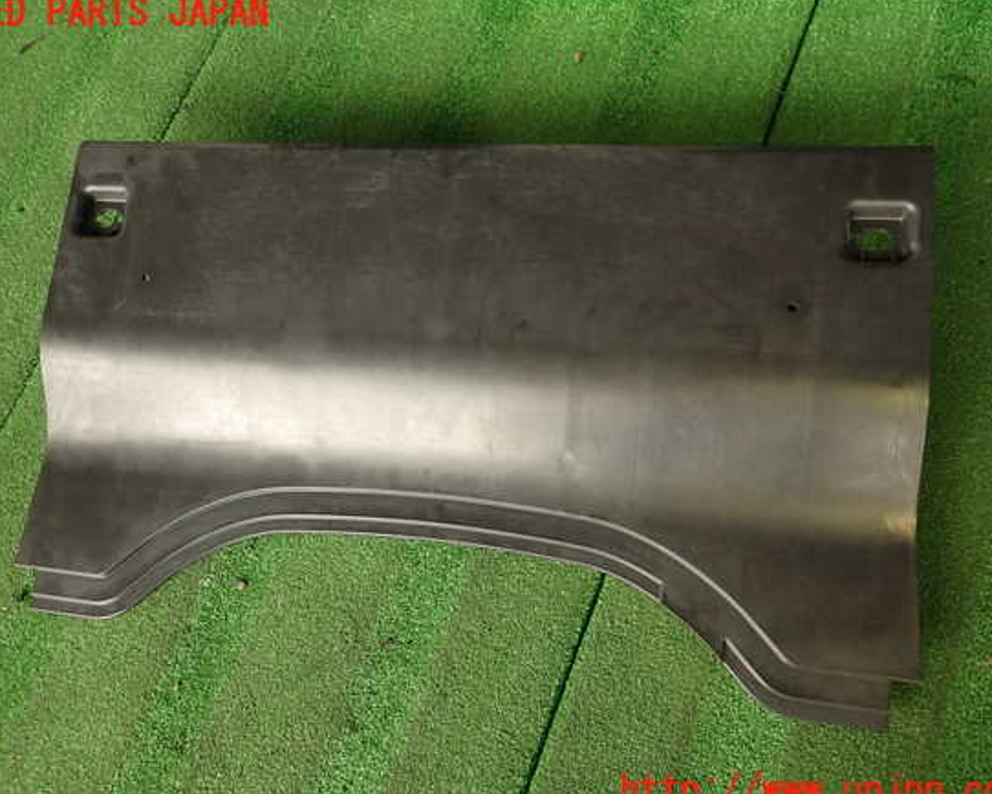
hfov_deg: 64.0
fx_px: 793
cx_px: 485
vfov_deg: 53.2
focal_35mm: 27
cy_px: 402
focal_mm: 4.5
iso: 200
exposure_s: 1/60
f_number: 2
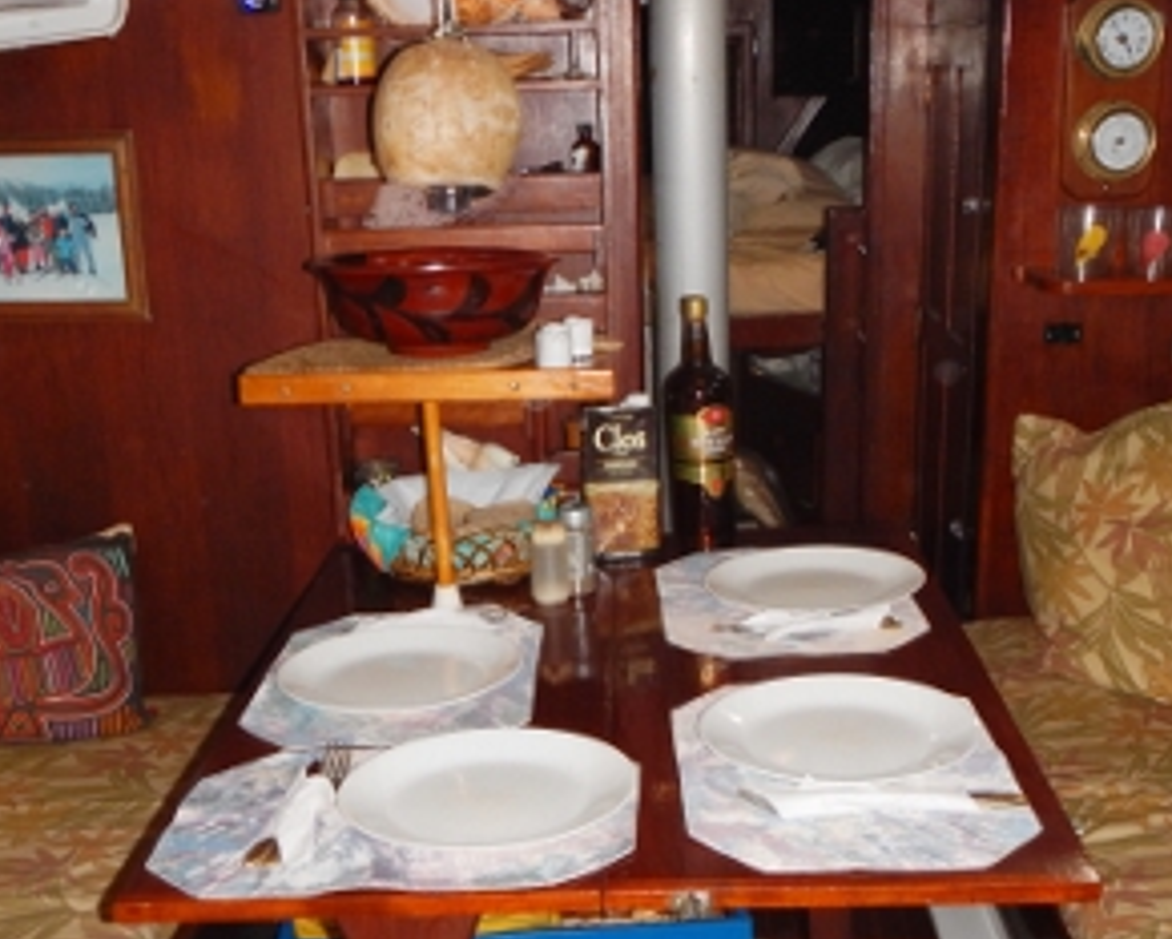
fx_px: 1631
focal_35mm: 47
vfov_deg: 31.8
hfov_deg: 39.5
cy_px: 631
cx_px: 600
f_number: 3.9
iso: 200
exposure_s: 1/30
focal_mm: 5
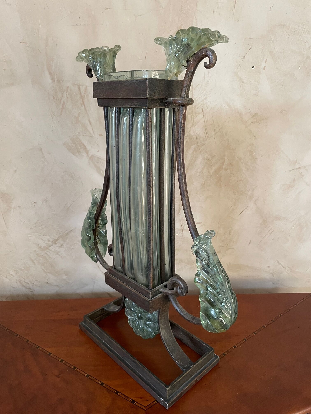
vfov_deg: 67.3
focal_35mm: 26
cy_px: 207
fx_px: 311
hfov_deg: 53.1
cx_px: 156
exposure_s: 1/50
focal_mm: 4.2
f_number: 1.6
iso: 250
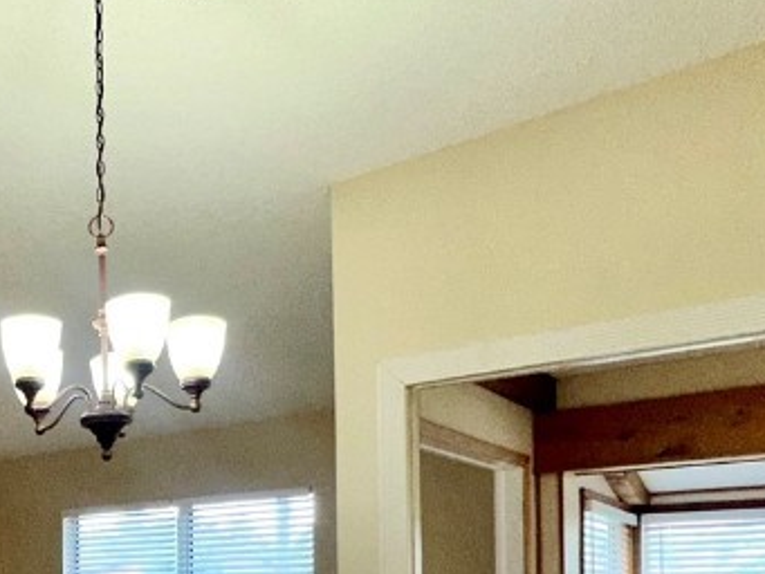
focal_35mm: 42
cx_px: -25
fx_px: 929
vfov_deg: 31.7
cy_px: 578
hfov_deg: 38.9
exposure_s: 1/122
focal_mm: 2.22
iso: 80
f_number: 2.2
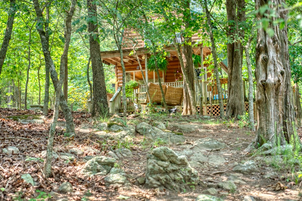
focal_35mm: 61
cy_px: 100
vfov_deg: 22.2
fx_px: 512
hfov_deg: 32.9
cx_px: 151
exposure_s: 1/80
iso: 100
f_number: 4
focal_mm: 61
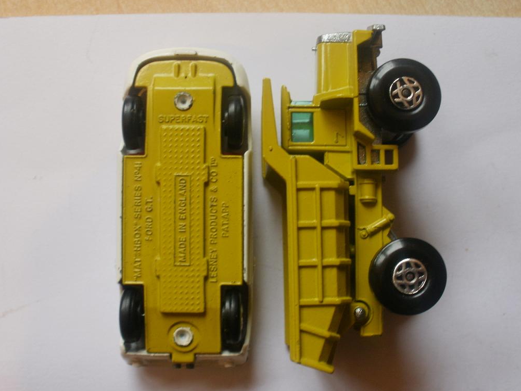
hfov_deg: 42.1
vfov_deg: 32.2
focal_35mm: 45
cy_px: 196
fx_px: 677
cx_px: 265
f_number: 4
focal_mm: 7.7
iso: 125
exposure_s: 1/8
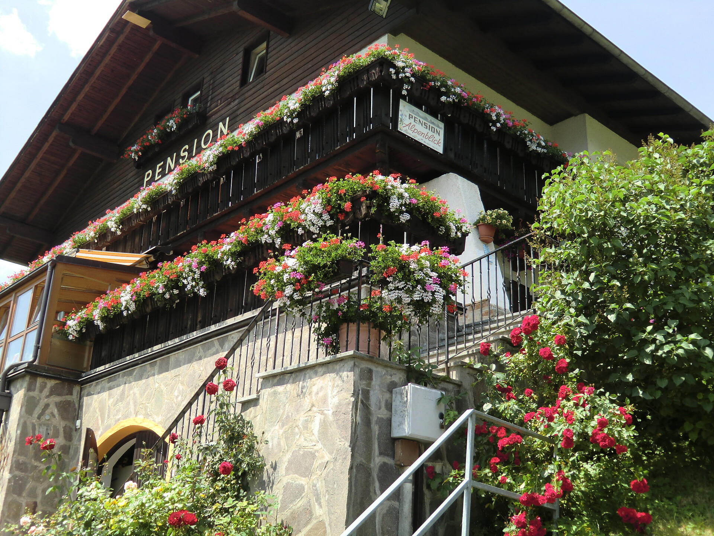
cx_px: 357
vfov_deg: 36.0
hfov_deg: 46.8
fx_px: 825
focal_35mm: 40
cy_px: 268
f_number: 3.8
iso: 64
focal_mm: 7.1
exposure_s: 1/250
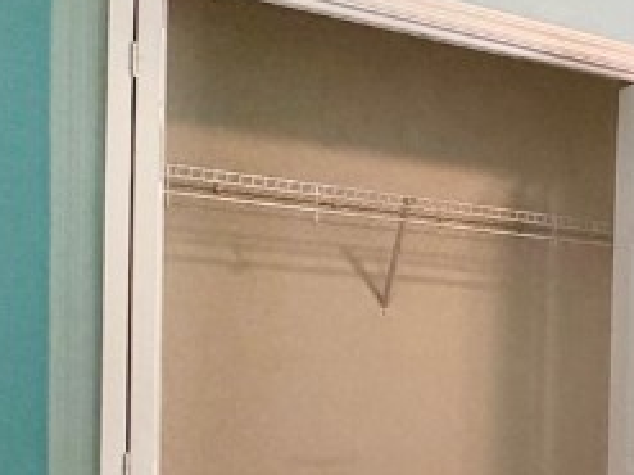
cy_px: 419
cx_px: 955
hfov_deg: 25.2
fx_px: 1062
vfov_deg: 24.6
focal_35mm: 58
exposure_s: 1/60
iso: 160
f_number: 2.2
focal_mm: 2.22
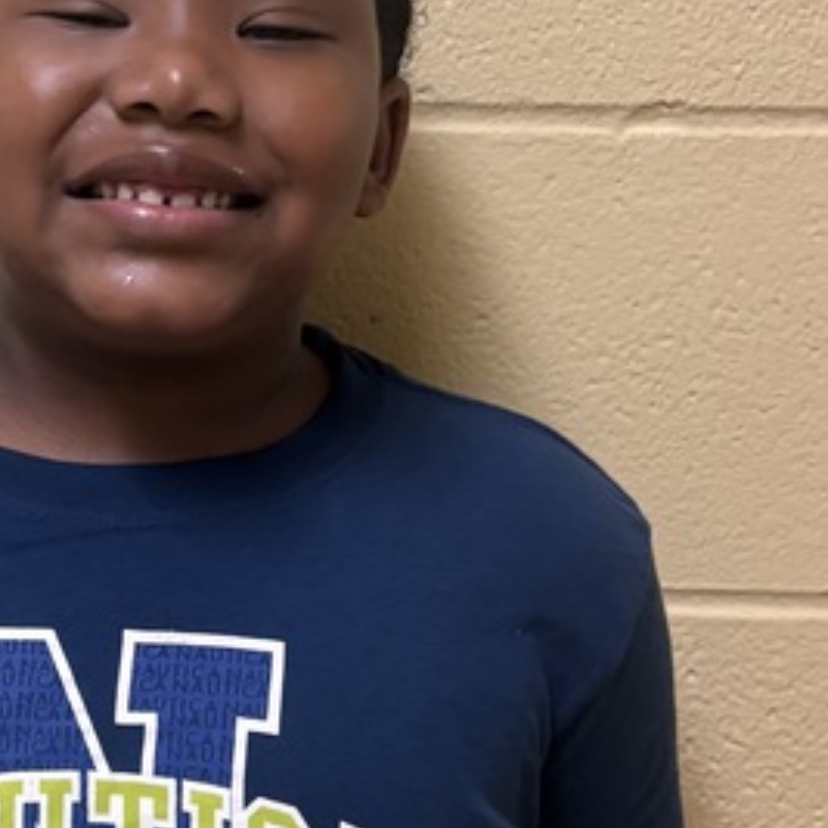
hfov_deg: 19.4
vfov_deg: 19.7
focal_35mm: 88
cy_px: 409
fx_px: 2381
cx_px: 99
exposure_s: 1/60
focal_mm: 5.96
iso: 250
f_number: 1.6
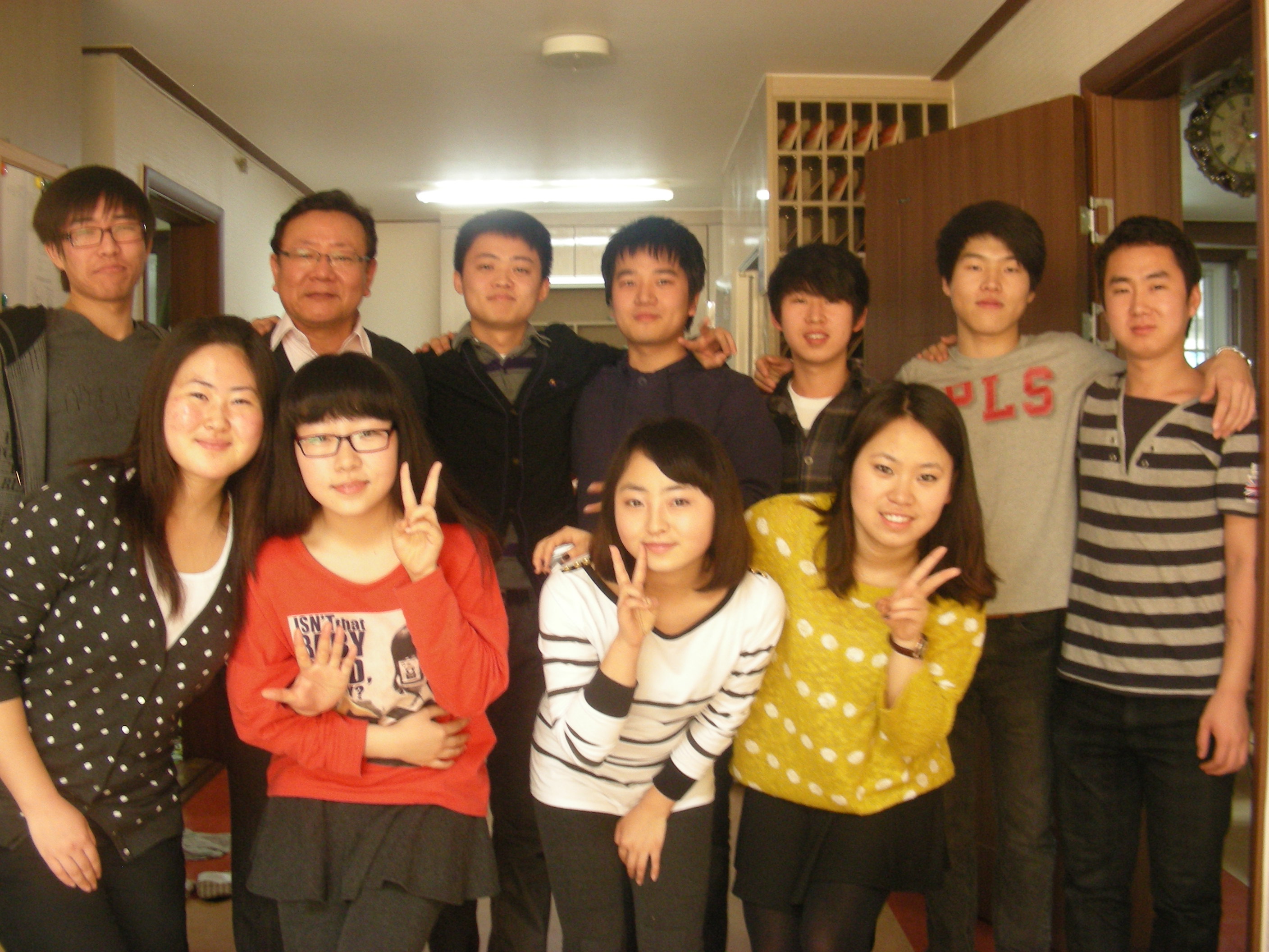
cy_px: 476
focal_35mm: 38
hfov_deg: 49.0
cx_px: 634
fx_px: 1393
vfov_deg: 37.7
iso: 200
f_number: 3.5
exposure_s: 1/17.4
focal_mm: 6.3
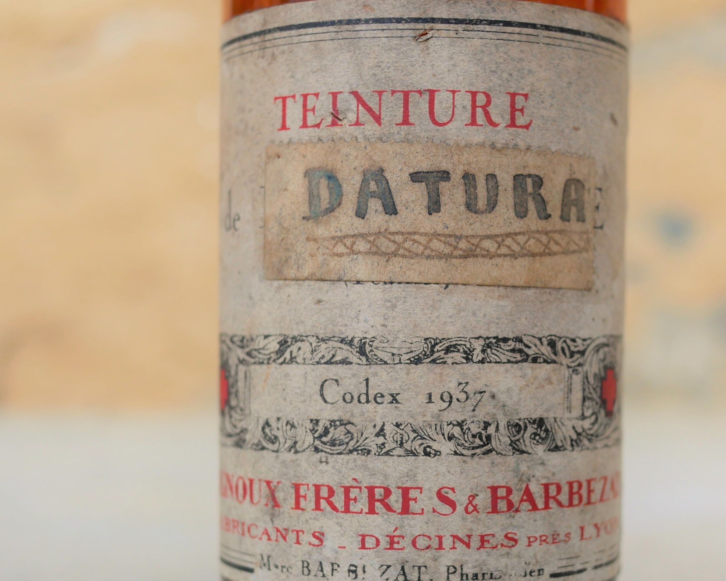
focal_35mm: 73
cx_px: 494
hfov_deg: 25.9
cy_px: 334
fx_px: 1569
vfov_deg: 21.0
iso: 200
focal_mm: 20
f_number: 2.8
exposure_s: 1/250
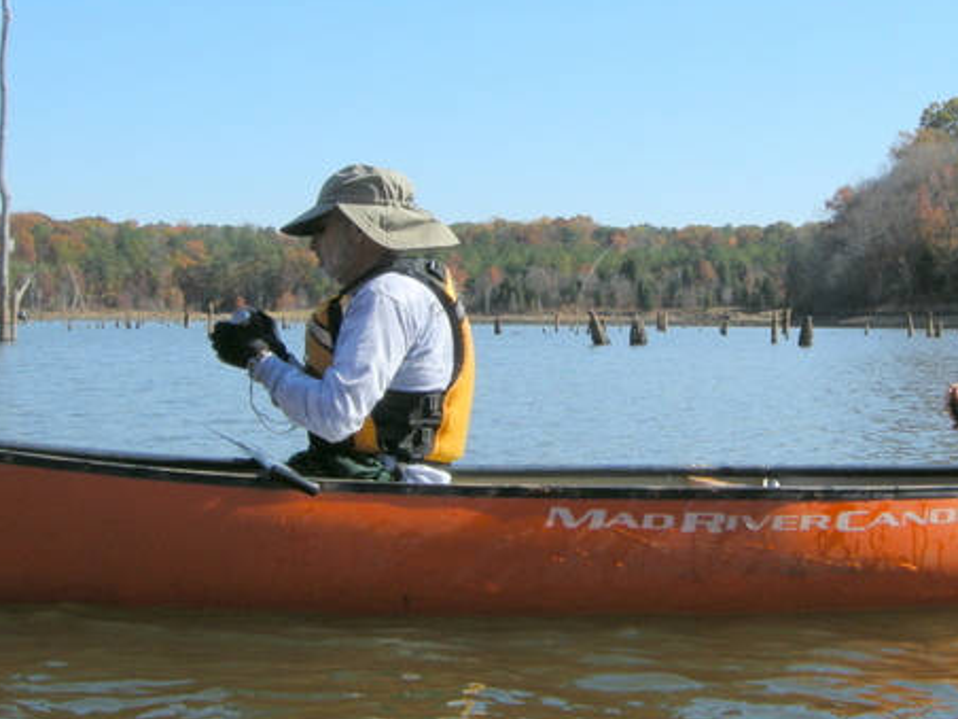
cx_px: 678
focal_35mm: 62
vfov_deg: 23.6
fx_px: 1716
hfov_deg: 30.8
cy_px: 286
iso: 64
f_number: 6.1
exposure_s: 1/236
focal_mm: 7.5
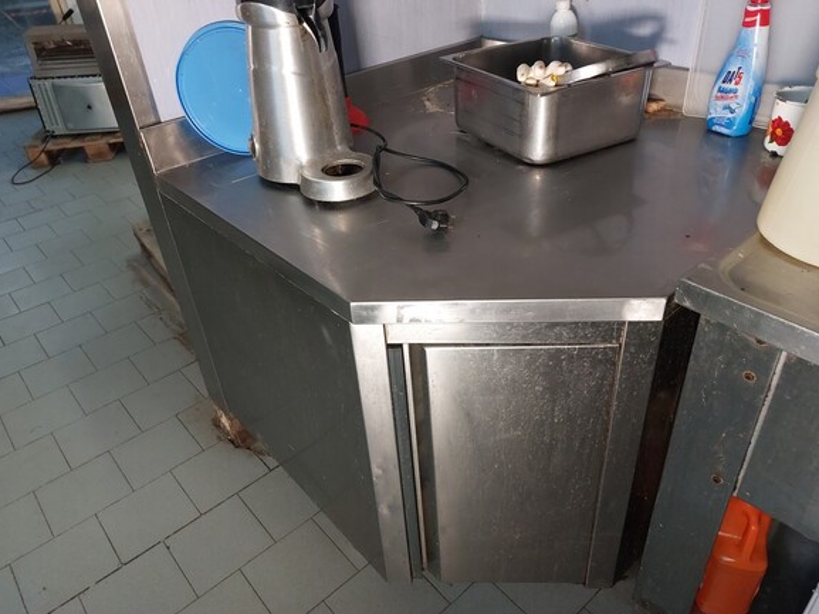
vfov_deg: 53.1
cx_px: 406
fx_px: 615
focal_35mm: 26
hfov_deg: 67.3
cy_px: 296
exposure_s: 1/60
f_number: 1.8
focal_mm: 5.23
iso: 500
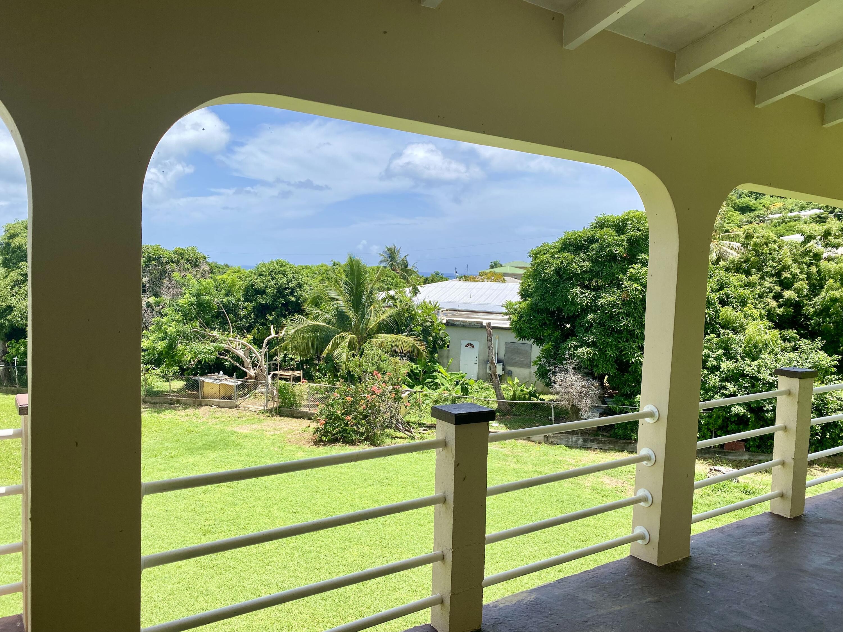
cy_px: 316
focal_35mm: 26
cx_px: 422
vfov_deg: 53.1
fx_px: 633
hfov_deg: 67.3
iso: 32
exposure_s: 1/2358
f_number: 1.8
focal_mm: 4.25
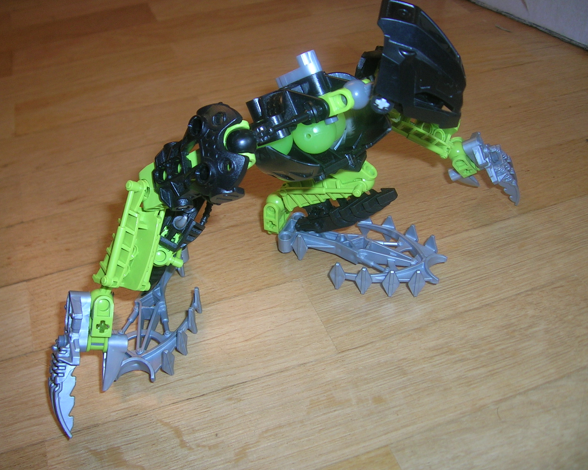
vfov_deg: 40.1
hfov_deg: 49.0
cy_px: 232
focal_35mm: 37
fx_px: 644
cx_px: 275
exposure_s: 1/60.1
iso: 50
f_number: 2.8
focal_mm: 5.4
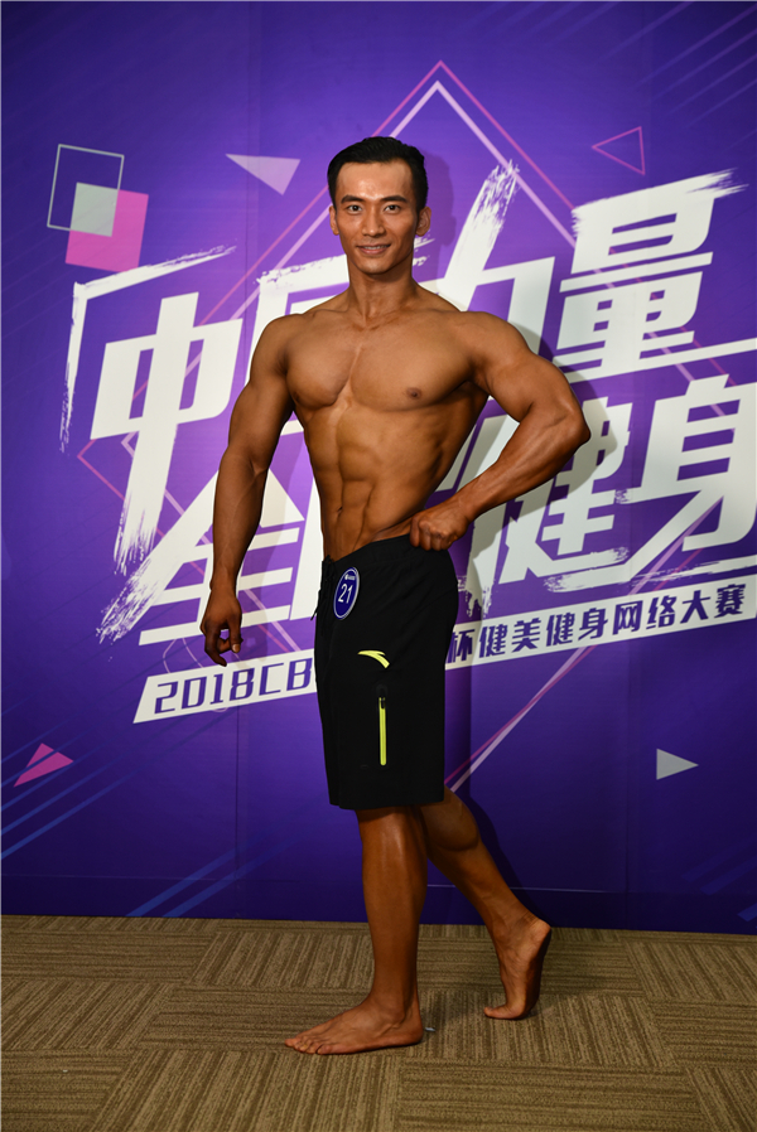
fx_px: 1638
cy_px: 566
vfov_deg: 38.2
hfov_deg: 26.0
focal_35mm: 52
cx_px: 378
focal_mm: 52
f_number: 4
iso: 800
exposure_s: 1/160
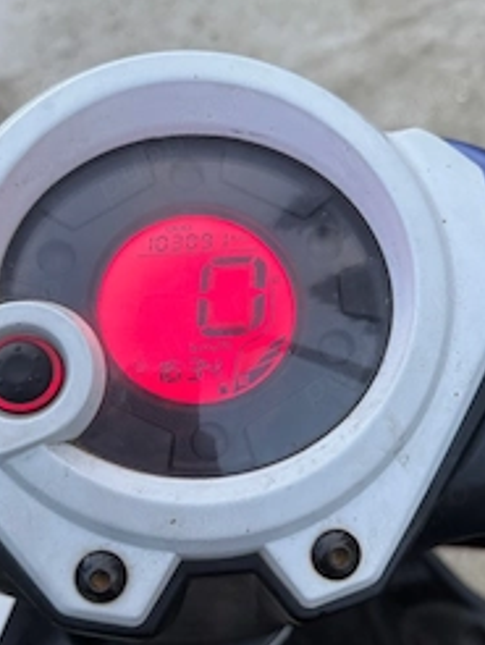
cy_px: 372
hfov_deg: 36.9
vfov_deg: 47.7
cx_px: 233
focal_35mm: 39
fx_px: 727
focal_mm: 6.76
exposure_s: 1/121
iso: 160
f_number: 1.78
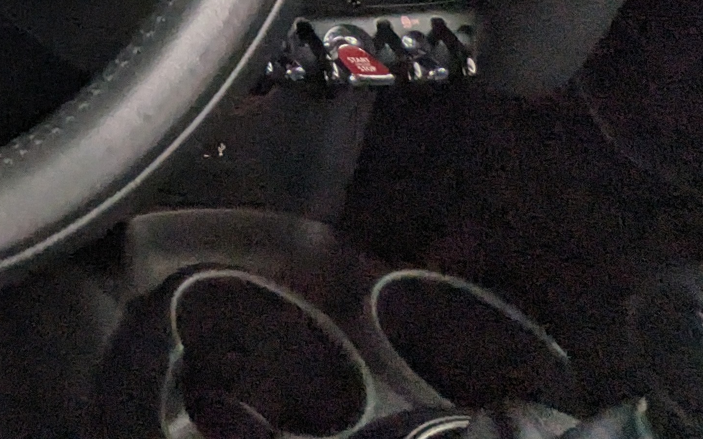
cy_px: -304
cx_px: -290
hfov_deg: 29.7
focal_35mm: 48
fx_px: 919
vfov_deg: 20.7
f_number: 2.2
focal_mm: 2.35
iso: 83
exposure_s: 1/79
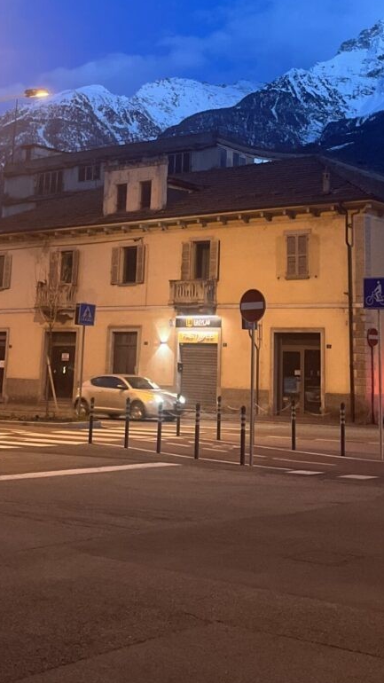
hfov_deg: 22.6
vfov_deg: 37.9
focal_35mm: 53
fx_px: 960
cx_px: 215
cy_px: 152
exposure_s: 1/33
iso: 500
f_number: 1.6
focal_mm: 5.1
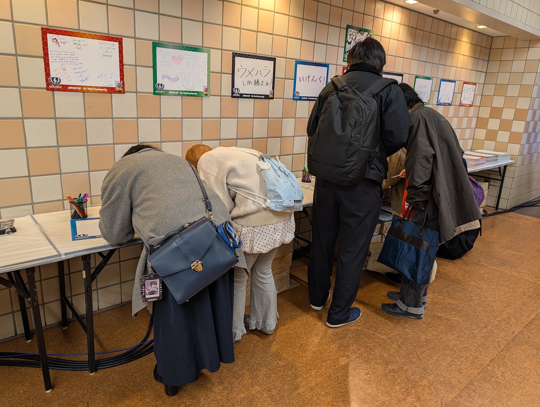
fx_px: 375
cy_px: 204
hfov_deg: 71.5
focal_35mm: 24
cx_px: 270
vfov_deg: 56.9
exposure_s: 1/100
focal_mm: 6.9
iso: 205
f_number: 1.68
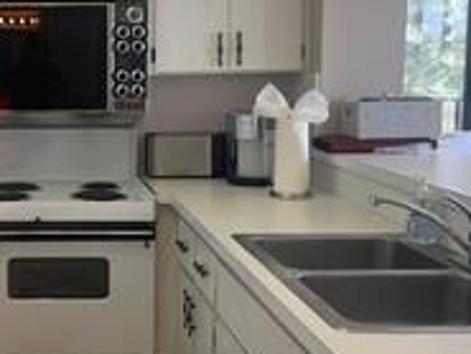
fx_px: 735
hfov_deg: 33.5
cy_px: 138
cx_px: 41
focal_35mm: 54
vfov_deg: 27.0
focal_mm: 5.1
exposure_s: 1/120
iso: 100
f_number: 1.6
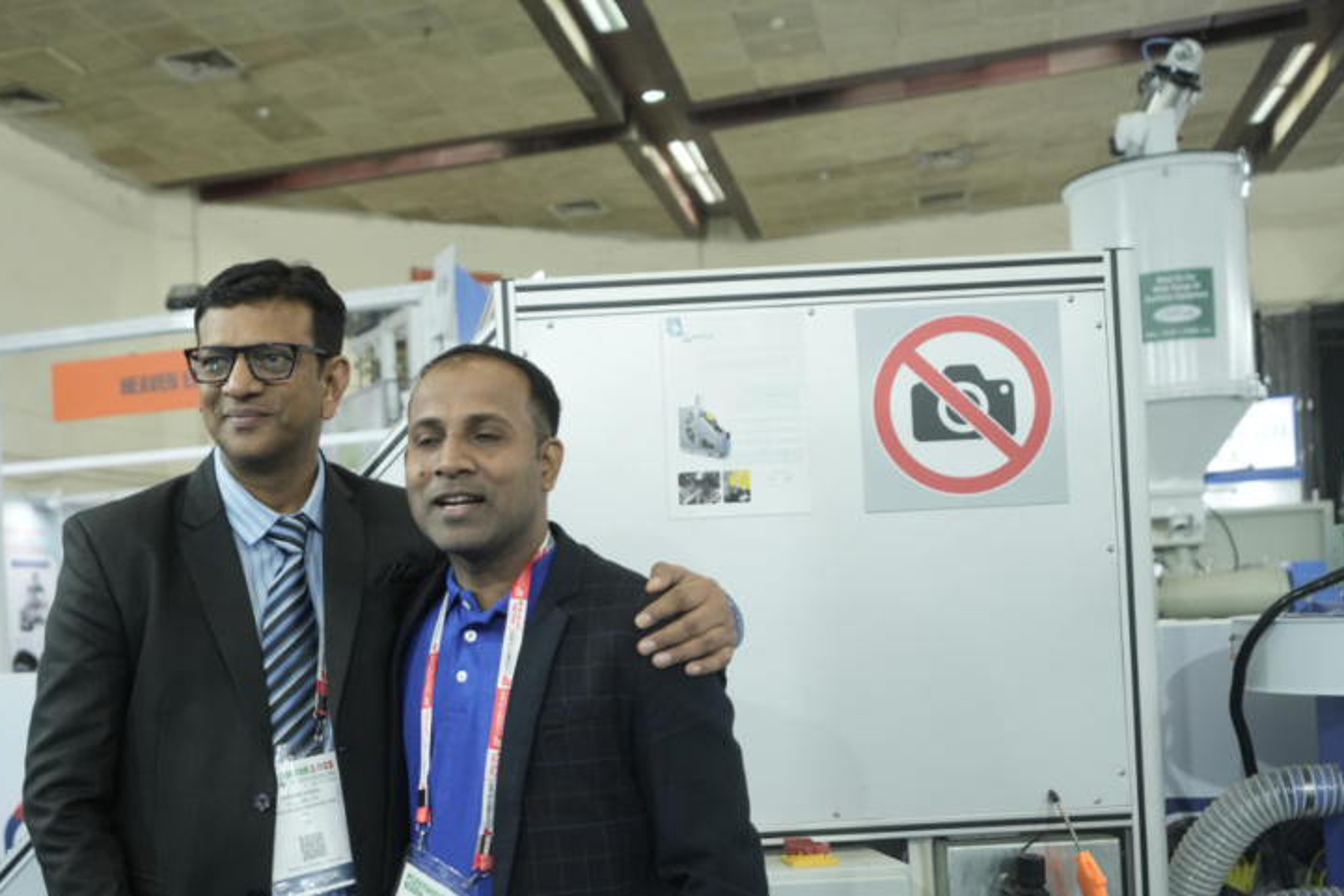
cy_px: 625
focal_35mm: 40
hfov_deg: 47.3
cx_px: 399
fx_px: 1494
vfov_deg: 33.0
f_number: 2.8
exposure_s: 1/200
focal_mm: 28
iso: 800
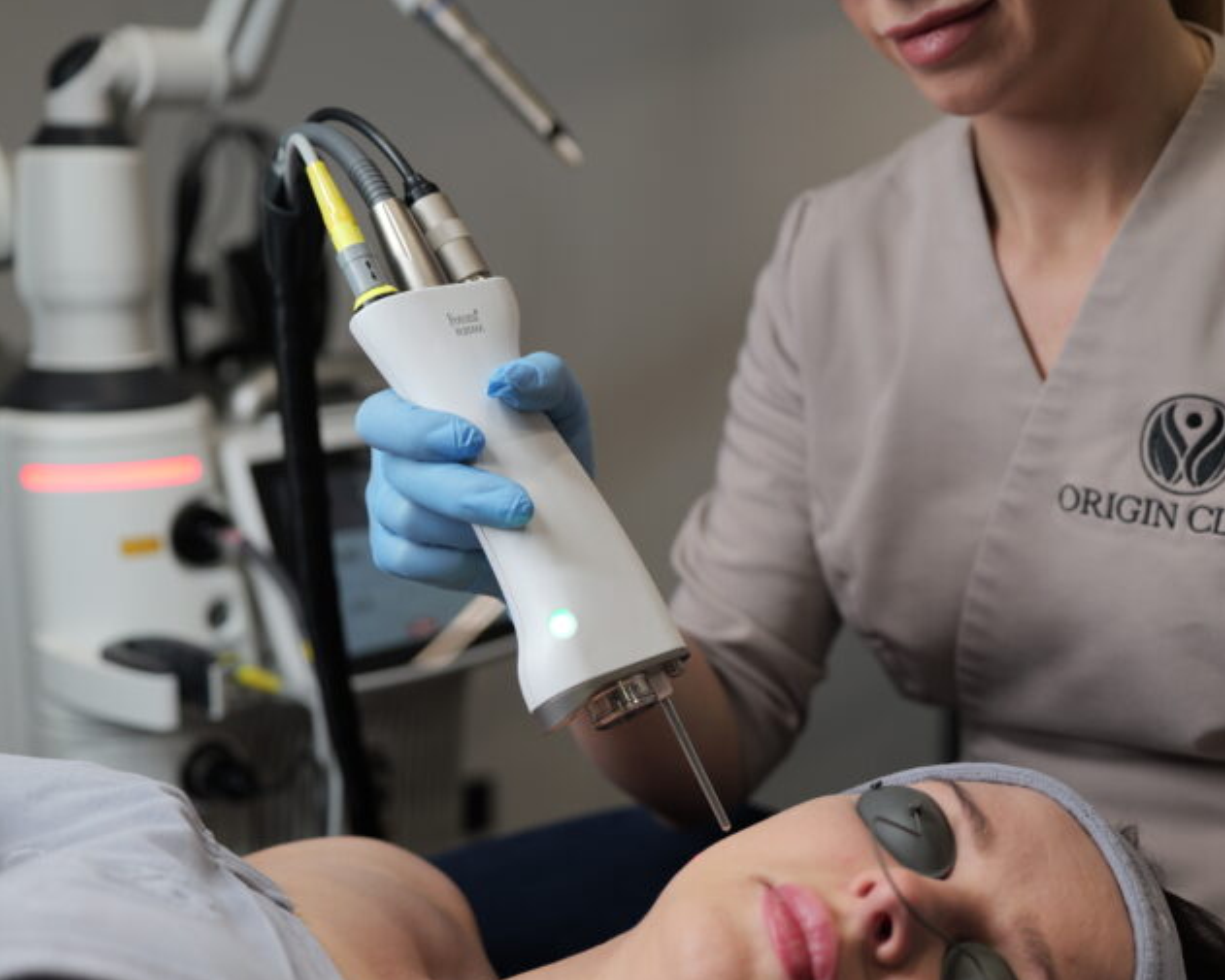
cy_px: 493
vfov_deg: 31.5
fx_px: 1741
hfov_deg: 38.6
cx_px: 738
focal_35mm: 48
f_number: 2.8
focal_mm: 42
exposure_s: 1/160
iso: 250
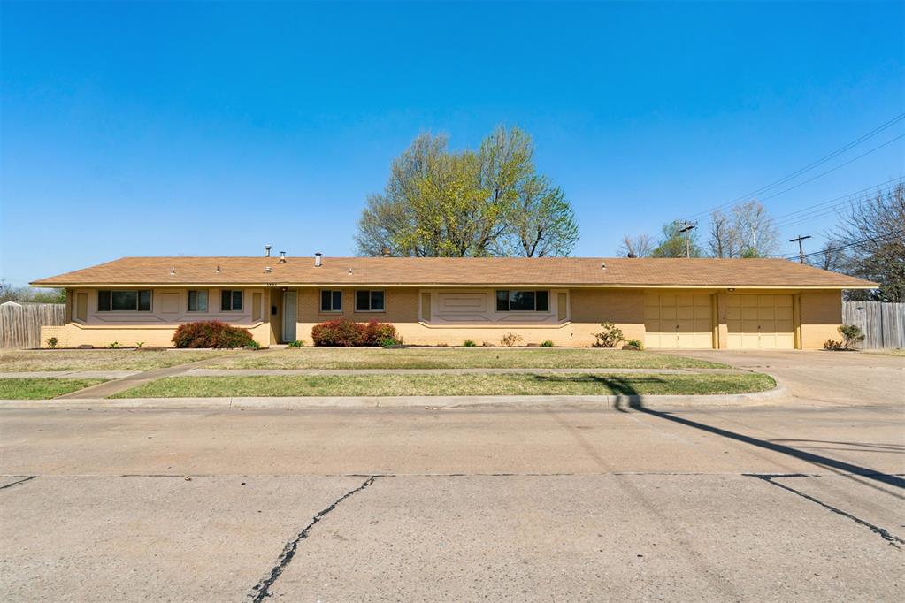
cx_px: 452
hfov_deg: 85.4
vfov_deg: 63.2
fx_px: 490
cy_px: 302
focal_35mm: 20
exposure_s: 1/640
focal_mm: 13
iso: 100
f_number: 9
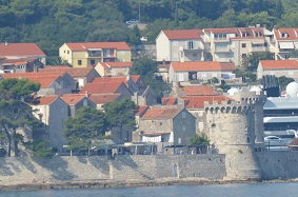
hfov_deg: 2.5
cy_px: 109
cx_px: 257
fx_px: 6827
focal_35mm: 827
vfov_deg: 1.7
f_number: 5.6
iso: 640
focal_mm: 260
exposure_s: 1/4000
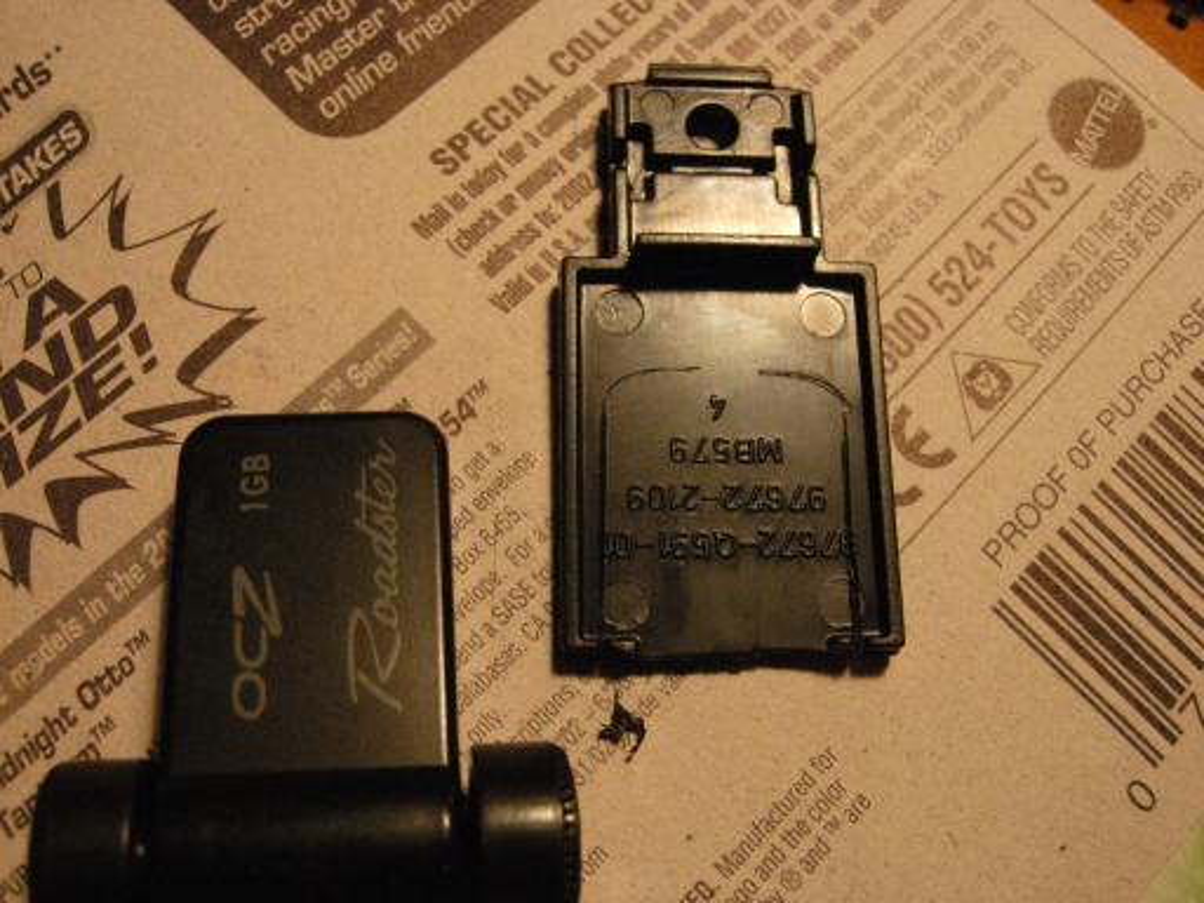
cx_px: 602
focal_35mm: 36
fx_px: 1252
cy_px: 452
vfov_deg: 39.7
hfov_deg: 51.4
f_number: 4.3
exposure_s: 1/128
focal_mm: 7.5
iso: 400
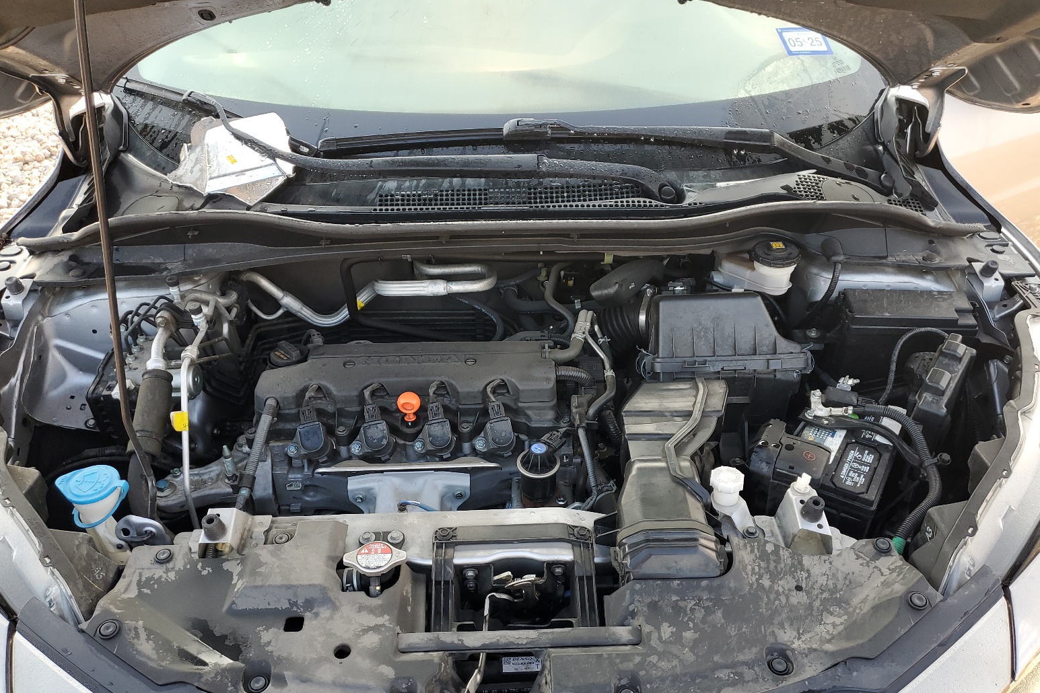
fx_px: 809
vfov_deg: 46.3
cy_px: 391
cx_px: 511
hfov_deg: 65.5
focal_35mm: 28
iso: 50
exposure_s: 1/149
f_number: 1.5
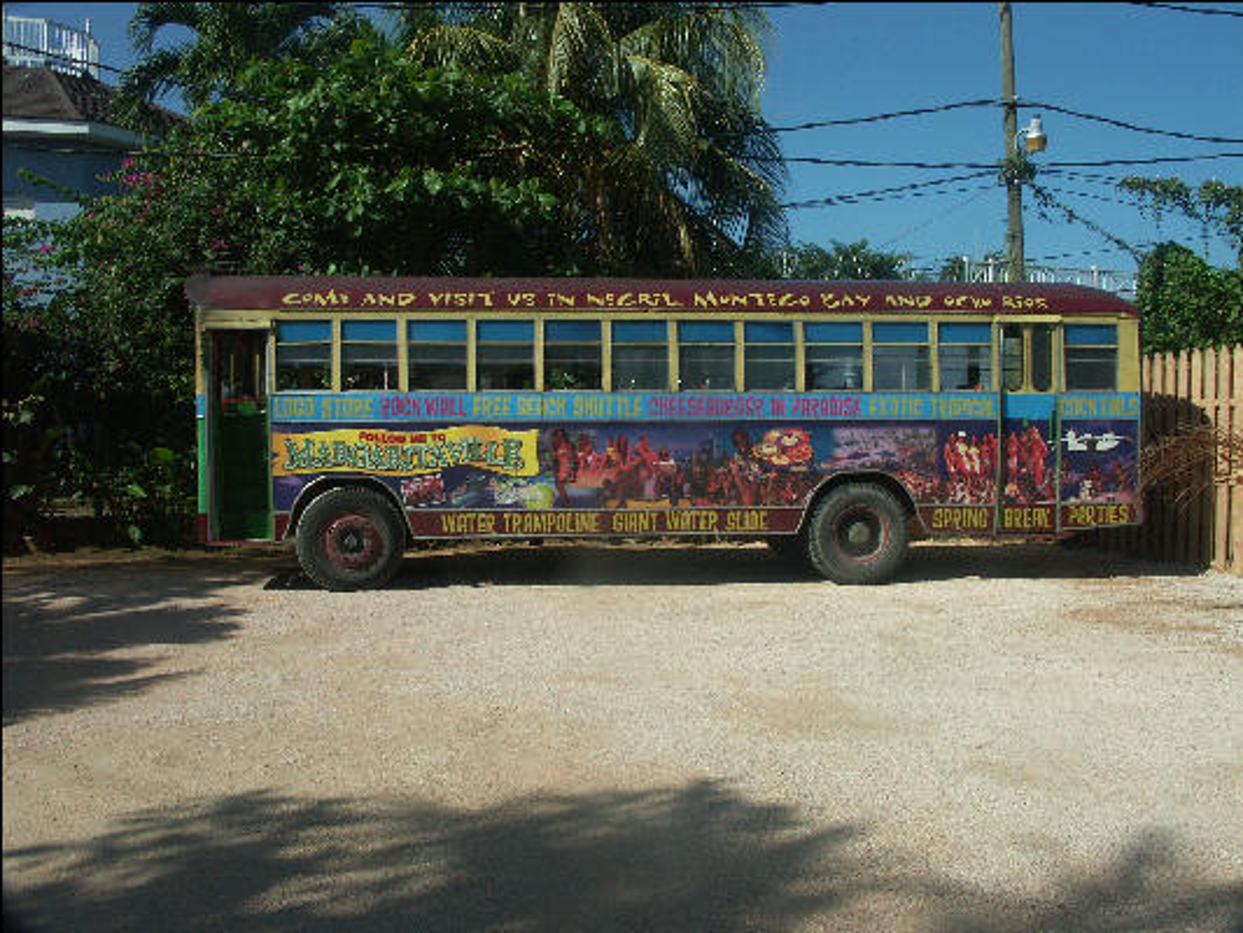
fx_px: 1185
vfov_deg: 43.0
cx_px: 622
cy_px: 466
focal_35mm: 33
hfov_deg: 55.3
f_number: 9
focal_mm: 8.55
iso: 100
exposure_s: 1/500
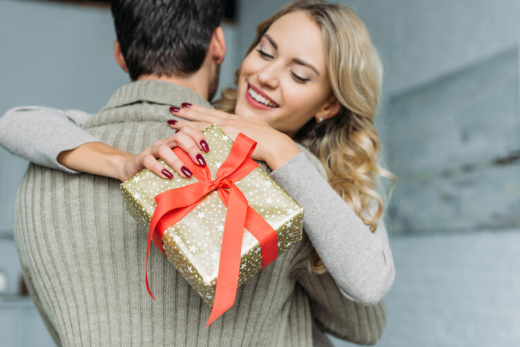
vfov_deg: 27.0
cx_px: 260
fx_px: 723
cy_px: 174
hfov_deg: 39.6
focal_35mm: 50
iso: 500
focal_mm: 50
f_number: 3.2
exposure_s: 1/160
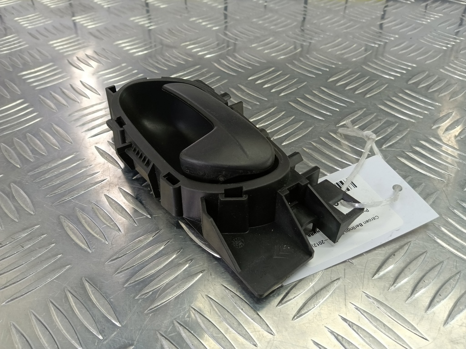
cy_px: 174
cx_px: 233
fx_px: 310
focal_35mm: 23
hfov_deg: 73.9
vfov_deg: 58.9
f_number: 1.6
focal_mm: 4.11
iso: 133
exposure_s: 1/50
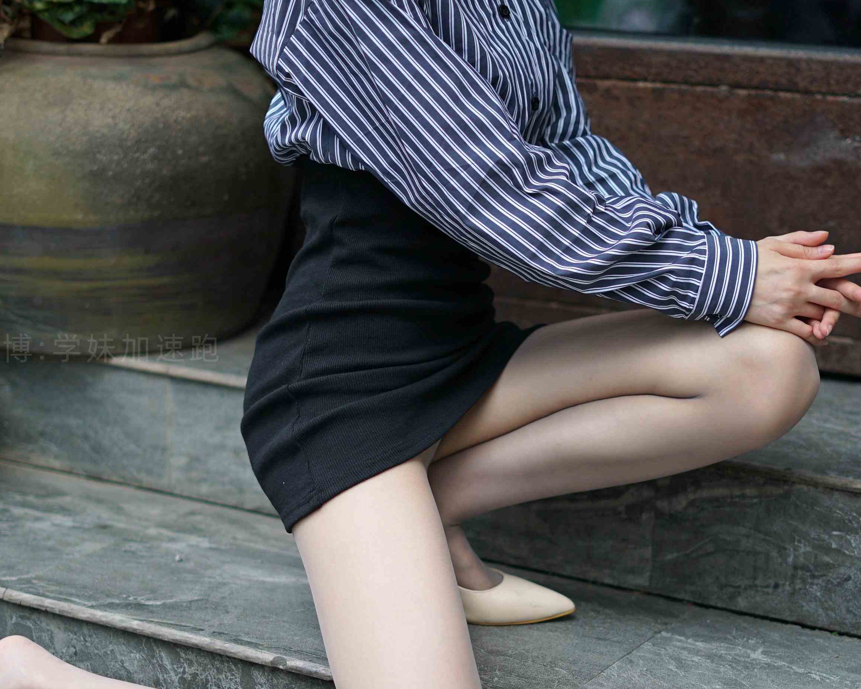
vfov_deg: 17.8
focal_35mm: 86
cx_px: 440
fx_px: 2191
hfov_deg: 22.2
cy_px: 520
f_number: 1.8
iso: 160
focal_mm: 50
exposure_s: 1/250
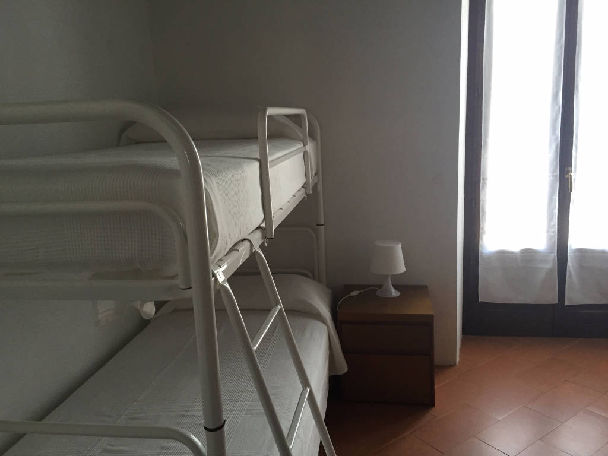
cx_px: 304
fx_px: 509
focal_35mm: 29
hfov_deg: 61.7
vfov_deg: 48.2
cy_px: 228
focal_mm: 4.15
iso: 64
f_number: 2.2
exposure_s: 1/33
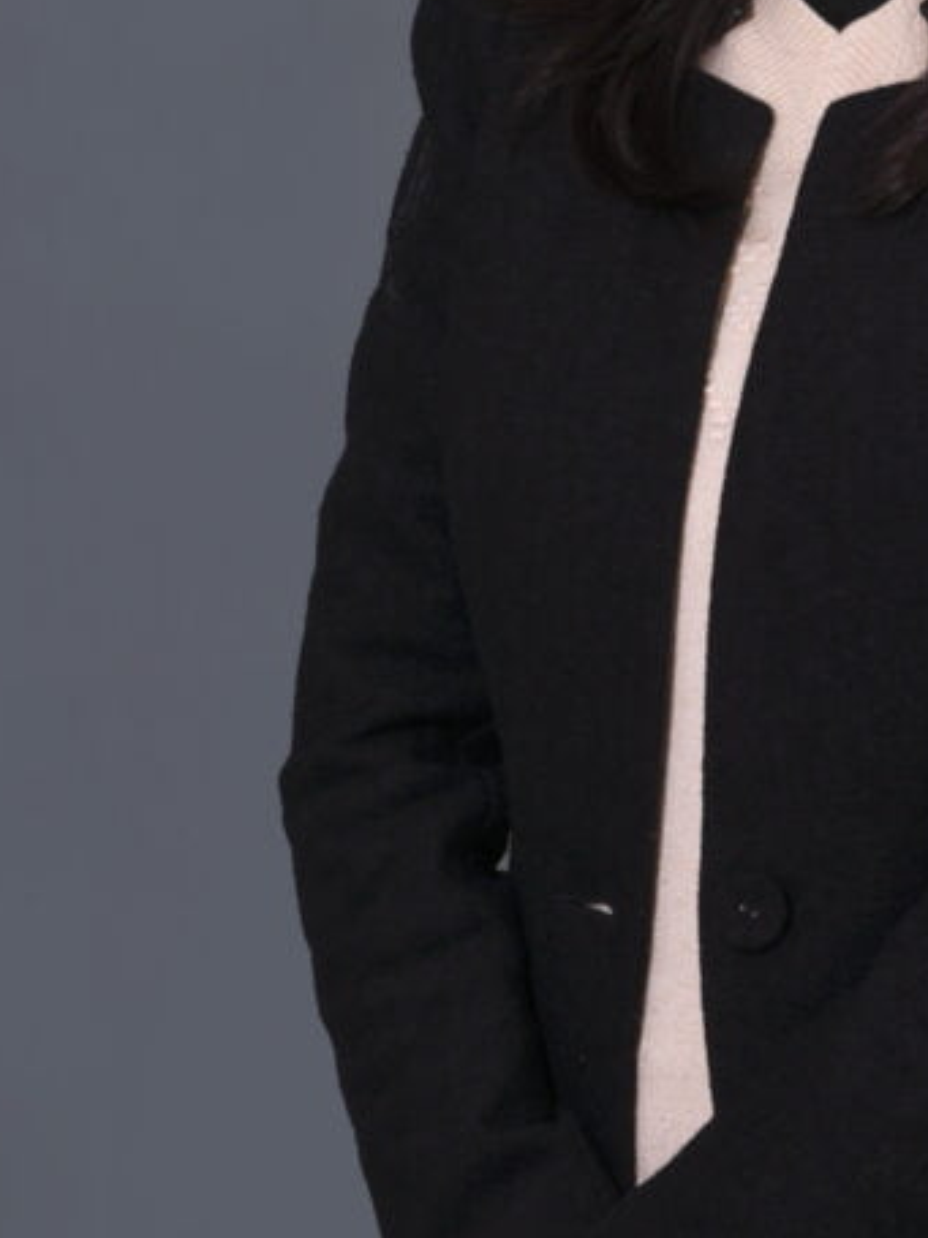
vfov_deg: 13.8
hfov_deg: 10.3
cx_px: 890
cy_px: 414
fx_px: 5114
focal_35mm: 143
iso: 125
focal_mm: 66
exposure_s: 1/200
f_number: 14
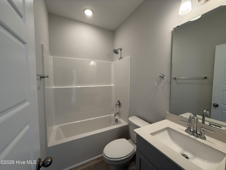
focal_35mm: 14
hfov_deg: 102.1
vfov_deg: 85.7
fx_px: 91
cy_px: 85
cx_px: 113
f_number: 2.2
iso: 100
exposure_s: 1/120
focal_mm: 2.22
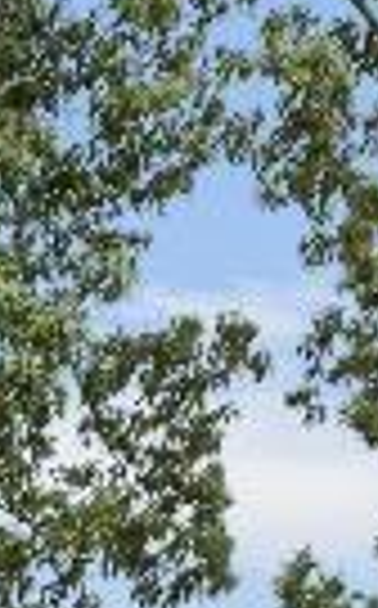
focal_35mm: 351
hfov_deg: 3.3
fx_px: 5804
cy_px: 1603
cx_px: -1800
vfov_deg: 5.7
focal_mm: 31
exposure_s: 1/160
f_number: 5.6
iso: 200
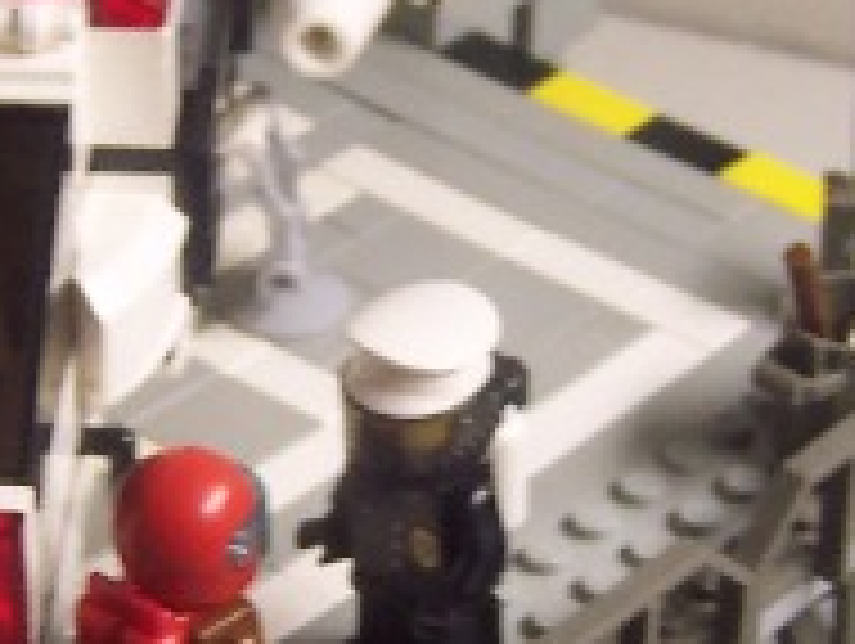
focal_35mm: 121
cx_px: 378
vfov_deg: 12.3
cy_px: 261
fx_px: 2992
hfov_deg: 16.3
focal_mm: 5.6
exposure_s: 1/30
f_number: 2.8
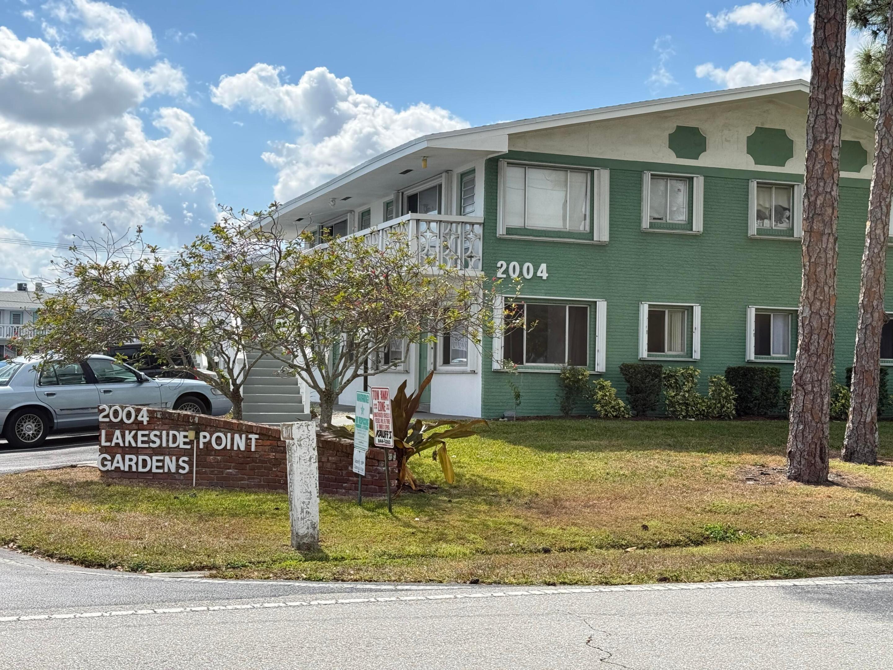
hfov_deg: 39.7
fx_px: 1238
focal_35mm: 48
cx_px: 446
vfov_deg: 30.3
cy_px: 335
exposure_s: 1/2494
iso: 100
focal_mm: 6.76
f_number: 1.78
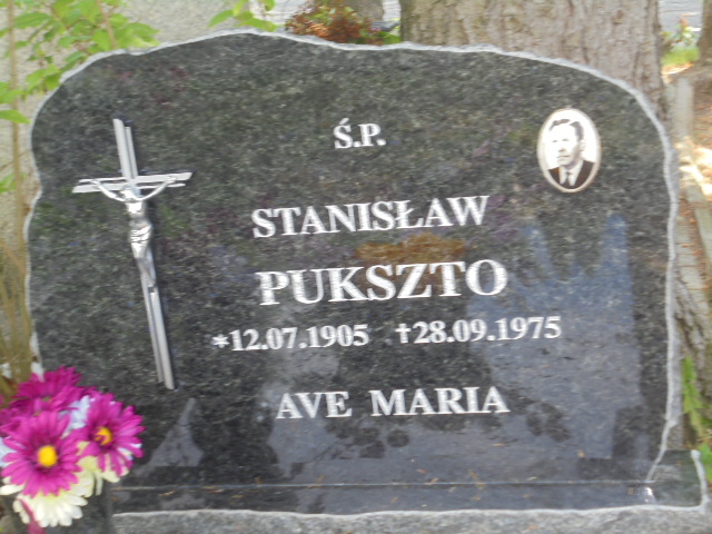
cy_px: 267
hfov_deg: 30.3
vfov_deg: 22.9
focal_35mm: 64
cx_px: 356
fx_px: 1316
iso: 100
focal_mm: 11.5
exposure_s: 1/30
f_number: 5.6
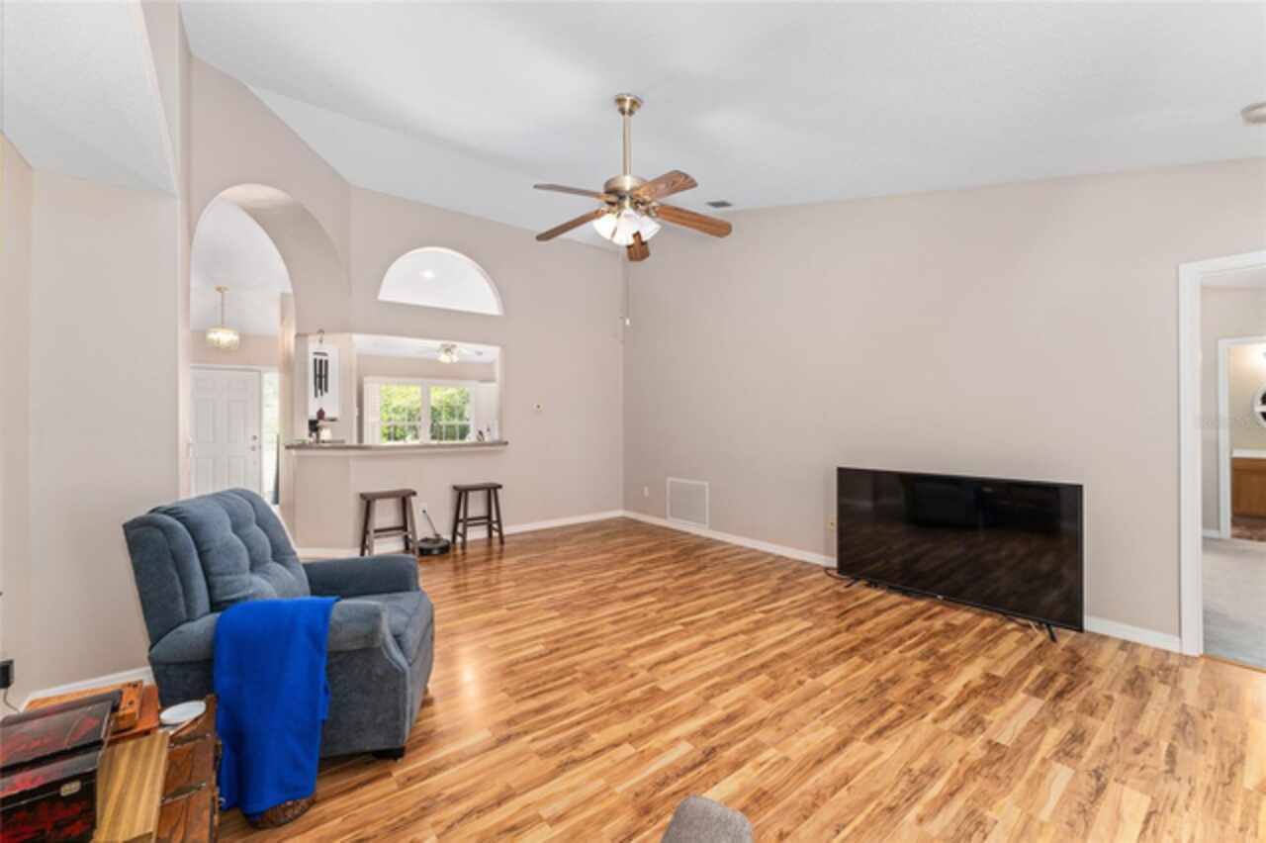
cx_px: 633
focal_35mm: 14
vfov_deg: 81.1
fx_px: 492
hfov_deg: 104.3
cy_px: 422
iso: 500
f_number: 8
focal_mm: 14
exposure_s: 1/6
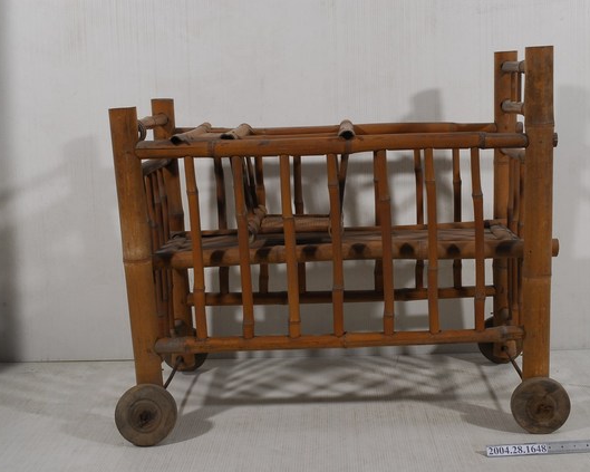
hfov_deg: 32.4
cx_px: 346
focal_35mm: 58
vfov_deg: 26.2
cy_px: 238
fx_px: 1013
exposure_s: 1/50
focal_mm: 34
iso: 100
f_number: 16
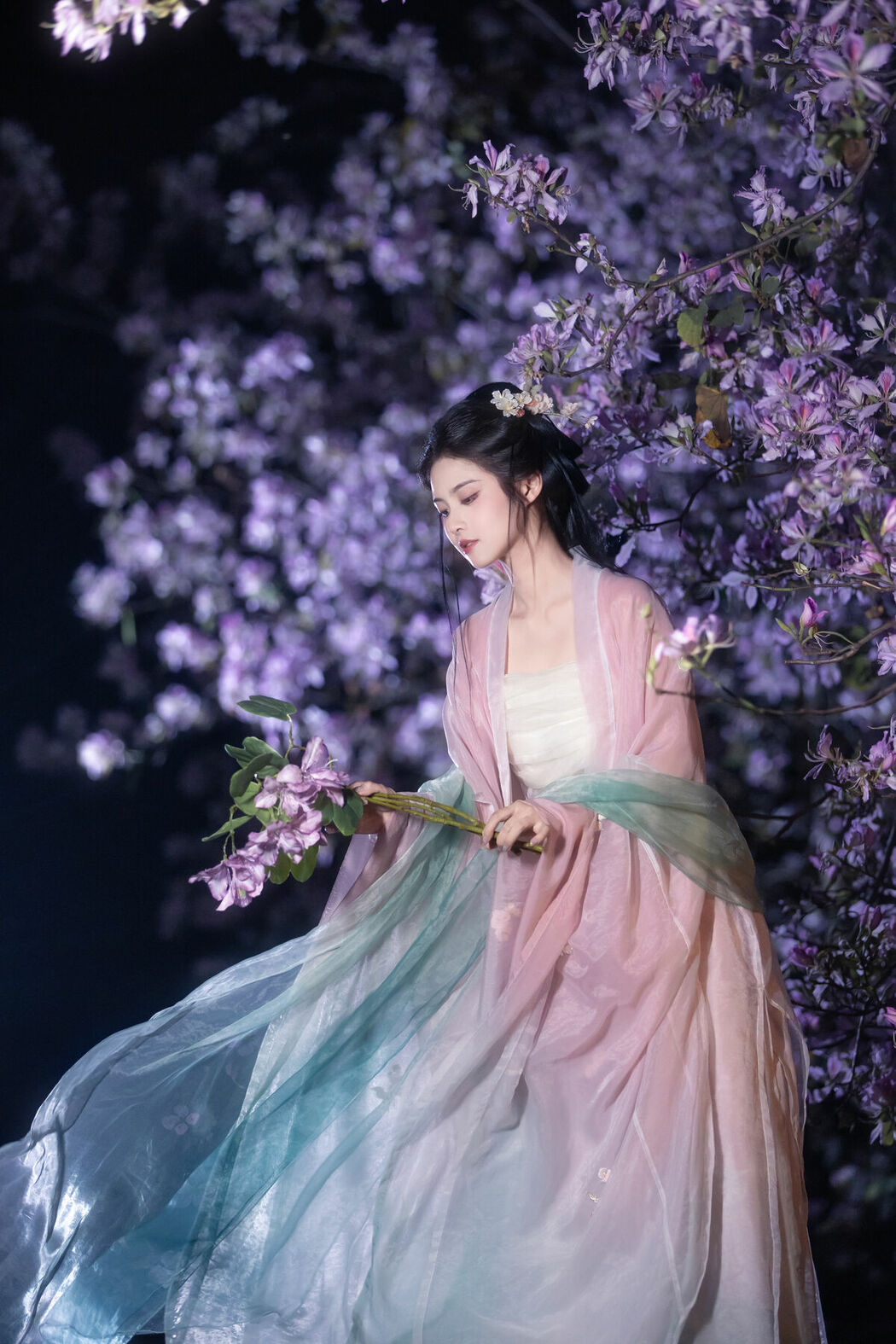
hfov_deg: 11.2
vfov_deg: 16.8
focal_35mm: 122
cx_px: 448
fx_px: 4554
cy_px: 672
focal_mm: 123
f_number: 2.8
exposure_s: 1/250
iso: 2500
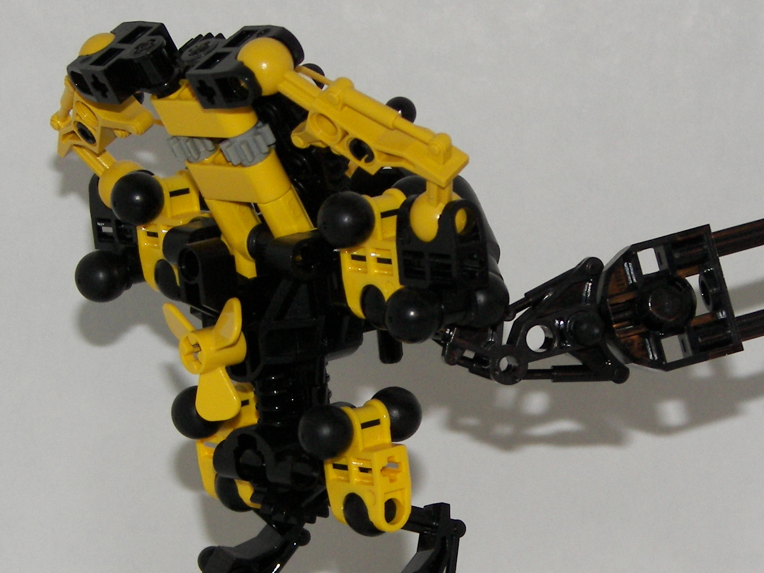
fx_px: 4370
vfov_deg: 7.5
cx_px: 406
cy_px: 382
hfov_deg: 10.0
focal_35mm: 198
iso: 100
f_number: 3.2
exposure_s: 1/40
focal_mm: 19.5
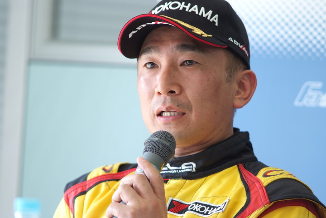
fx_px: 2445
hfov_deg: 7.6
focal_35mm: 270
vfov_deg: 5.1
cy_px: 109
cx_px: 163
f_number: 2.8
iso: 400
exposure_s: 1/125
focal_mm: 180
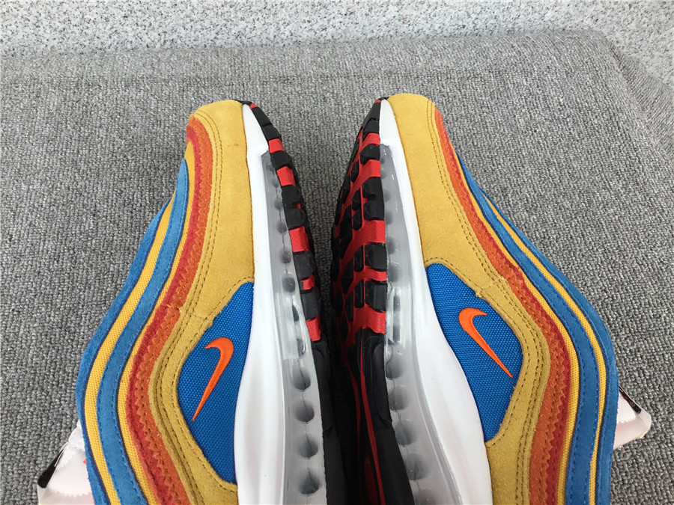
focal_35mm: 31
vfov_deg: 45.4
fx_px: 604
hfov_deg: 58.4
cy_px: 252
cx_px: 337
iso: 25
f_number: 2.4
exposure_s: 1/390
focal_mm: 3.3
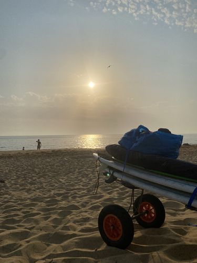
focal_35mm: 26
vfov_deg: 67.3
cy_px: 132
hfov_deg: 53.1
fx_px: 197
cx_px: 98
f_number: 1.8
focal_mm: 4.25
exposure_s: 1/12658
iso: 32
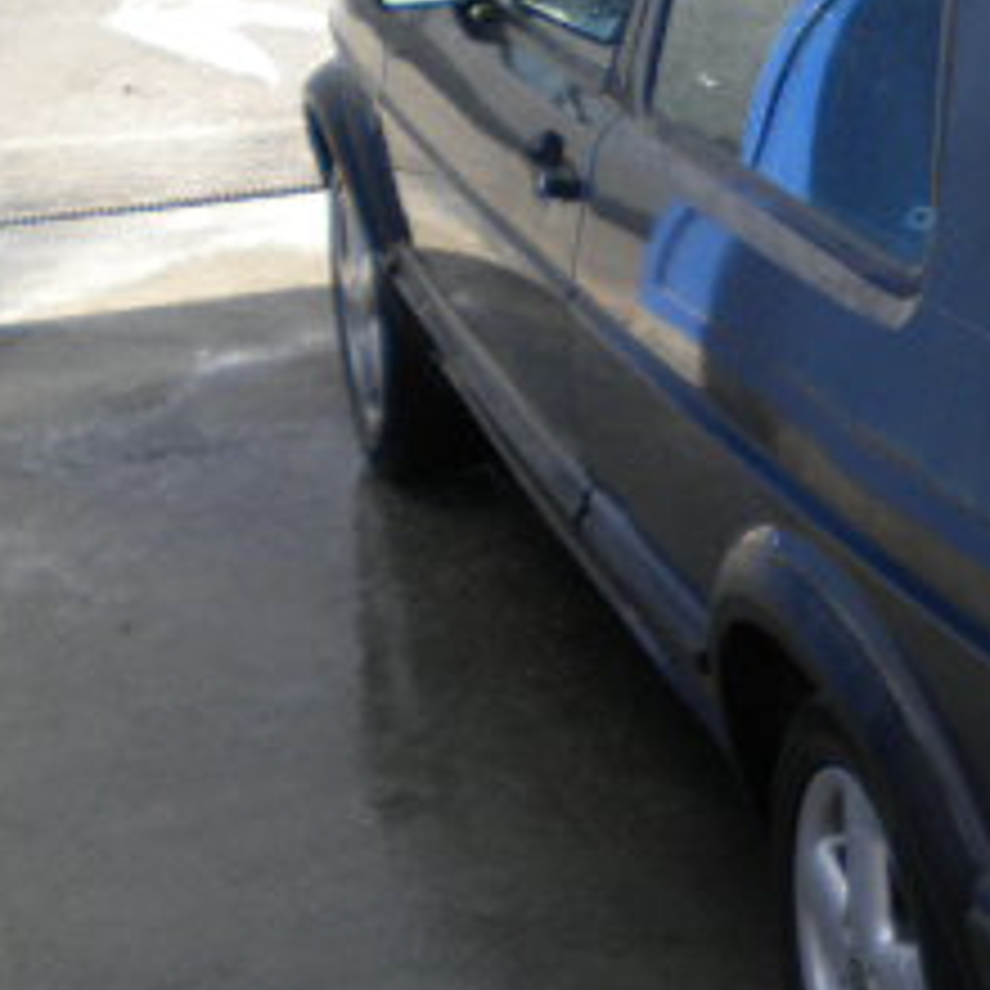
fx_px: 2912
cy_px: 387
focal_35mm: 90
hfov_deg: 17.7
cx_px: 1390
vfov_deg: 19.3
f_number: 3.1
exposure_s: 1/209
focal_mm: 6.3
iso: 80
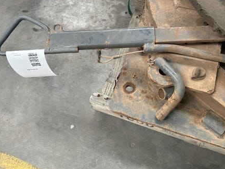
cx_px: 120
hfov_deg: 59.9
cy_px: 82
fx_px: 195
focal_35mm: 30
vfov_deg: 46.8
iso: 125
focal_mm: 5.7
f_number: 1.5
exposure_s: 1/121
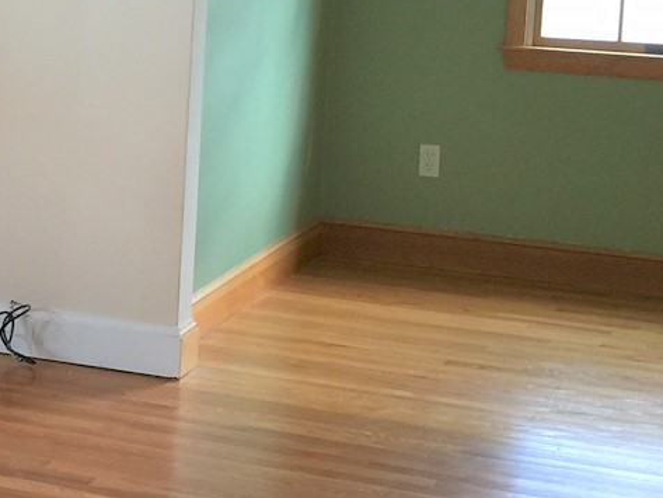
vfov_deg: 14.7
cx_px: -170
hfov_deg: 18.4
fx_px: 1916
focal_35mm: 100
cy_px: 126
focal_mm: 4.15
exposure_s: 1/15
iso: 40
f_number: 2.2
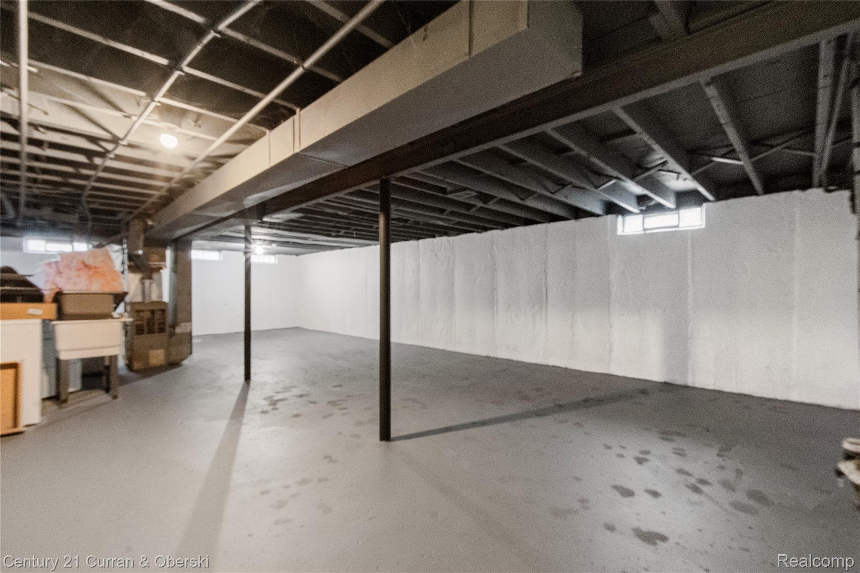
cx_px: 430
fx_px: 358
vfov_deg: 77.3
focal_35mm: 15
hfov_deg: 100.4
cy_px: 286
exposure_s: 1/1.25
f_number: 11
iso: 2000
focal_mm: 10
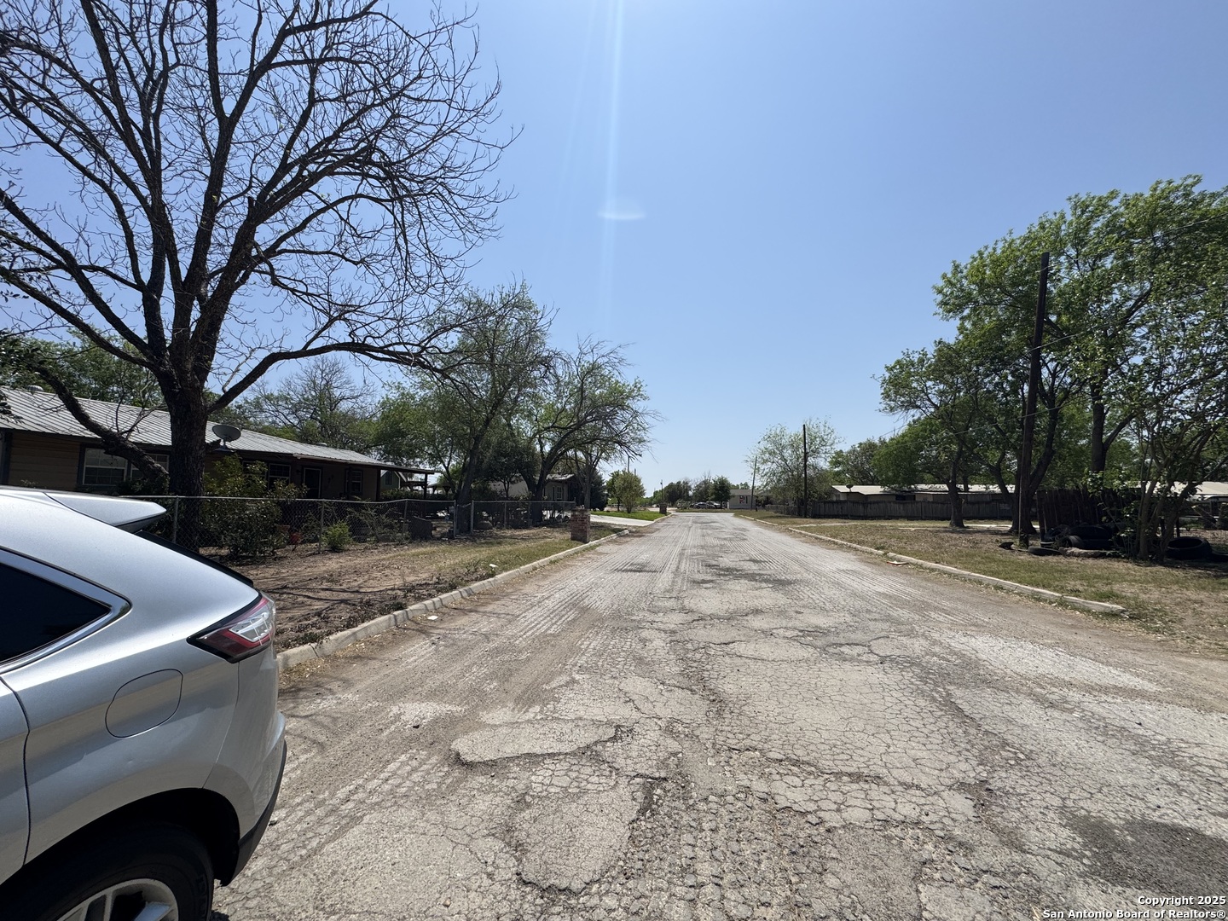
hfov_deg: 102.1
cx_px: 614
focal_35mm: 14
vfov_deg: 85.7
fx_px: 497
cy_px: 460
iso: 50
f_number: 2.2
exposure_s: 1/3390
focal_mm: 2.22
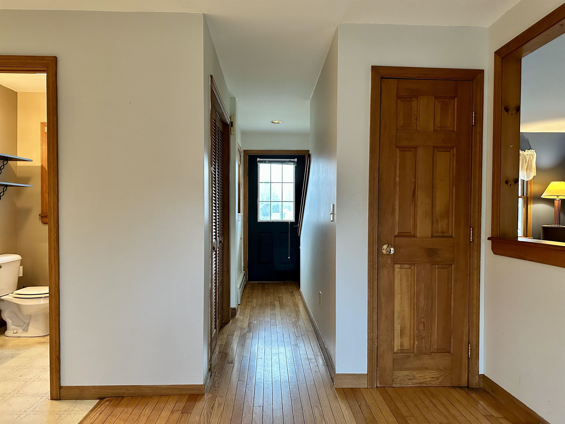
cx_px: 282
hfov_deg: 71.6
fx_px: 392
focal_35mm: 24
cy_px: 212
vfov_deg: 56.8
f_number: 1.78
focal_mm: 6.86
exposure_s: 1/60
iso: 500
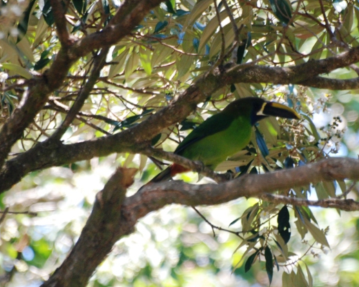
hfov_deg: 2.3
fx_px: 8851
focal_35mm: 833
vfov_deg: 1.9
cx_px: 224
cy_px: 159
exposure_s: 1/160
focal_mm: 300
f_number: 5.6
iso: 400
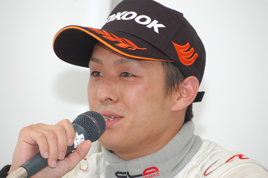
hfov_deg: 8.6
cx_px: 134
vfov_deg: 5.7
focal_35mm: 240
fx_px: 1785
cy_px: 89
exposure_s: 1/60
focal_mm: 160
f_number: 8
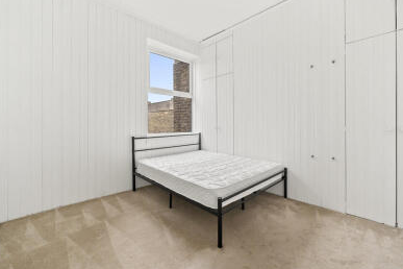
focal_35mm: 16
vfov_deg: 73.7
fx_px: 179
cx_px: 232
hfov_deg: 96.0
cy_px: 128
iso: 1250
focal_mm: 13
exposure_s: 1/30
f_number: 8
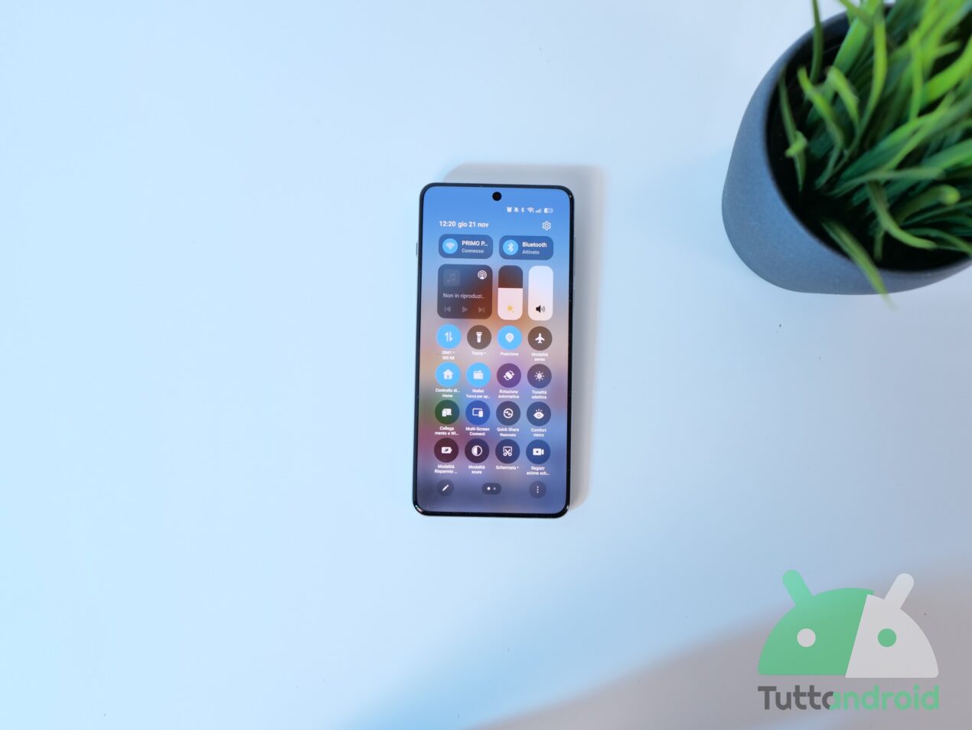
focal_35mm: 32
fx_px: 899
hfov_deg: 56.8
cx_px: 486
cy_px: 365
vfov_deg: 44.2
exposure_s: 1/100
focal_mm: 16
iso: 200
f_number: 2
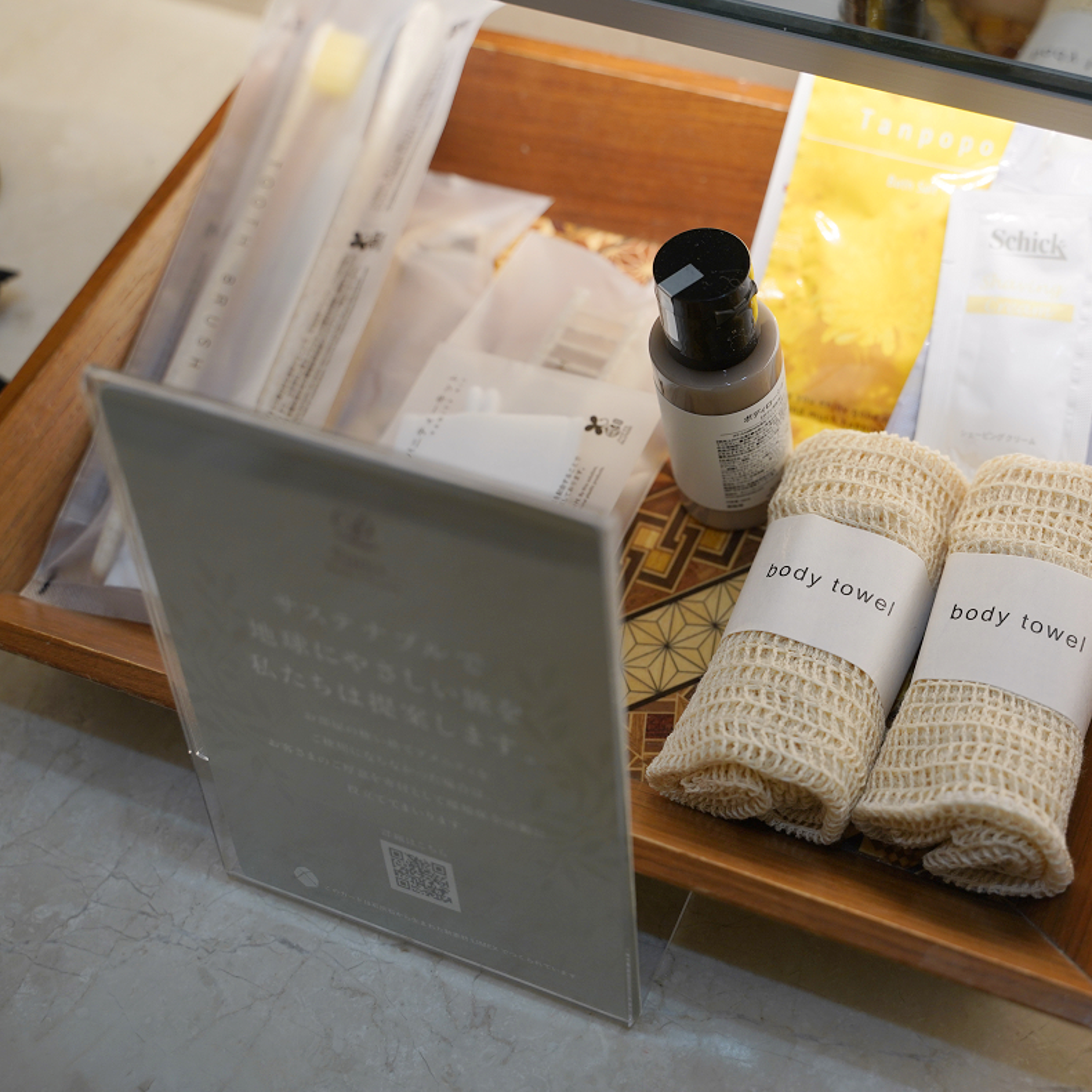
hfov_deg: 34.4
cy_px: 544
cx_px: 730
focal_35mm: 49
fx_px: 1749
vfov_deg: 34.7
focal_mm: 38
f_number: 4
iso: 320
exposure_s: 1/60
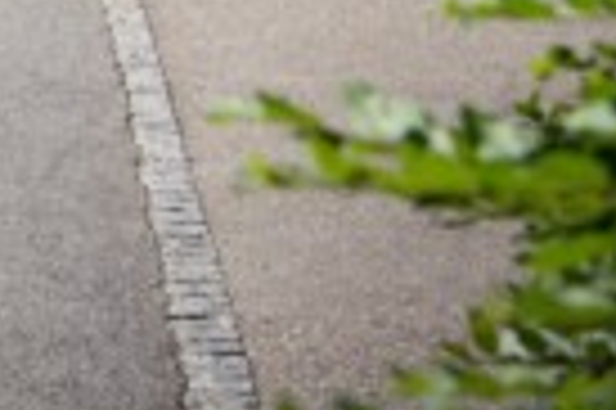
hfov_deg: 6.0
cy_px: -297
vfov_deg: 4.1
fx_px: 5725
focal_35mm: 335
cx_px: -522
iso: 1600
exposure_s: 1/800
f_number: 14
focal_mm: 85
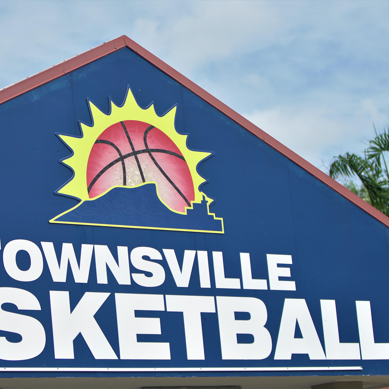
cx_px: 120
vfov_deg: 13.0
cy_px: 194
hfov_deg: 13.0
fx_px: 1704
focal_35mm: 134
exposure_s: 1/2000
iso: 100
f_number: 2.8
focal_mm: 70
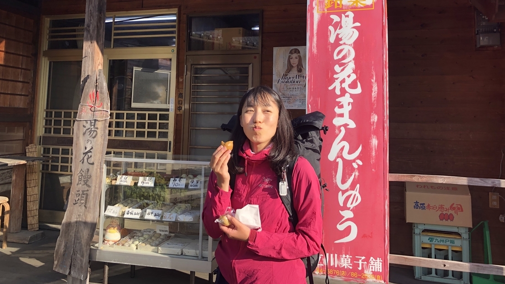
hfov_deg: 59.5
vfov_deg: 35.1
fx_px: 442
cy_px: 84
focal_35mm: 33
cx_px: 250
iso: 20
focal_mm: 3.99
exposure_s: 1/615
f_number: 1.8
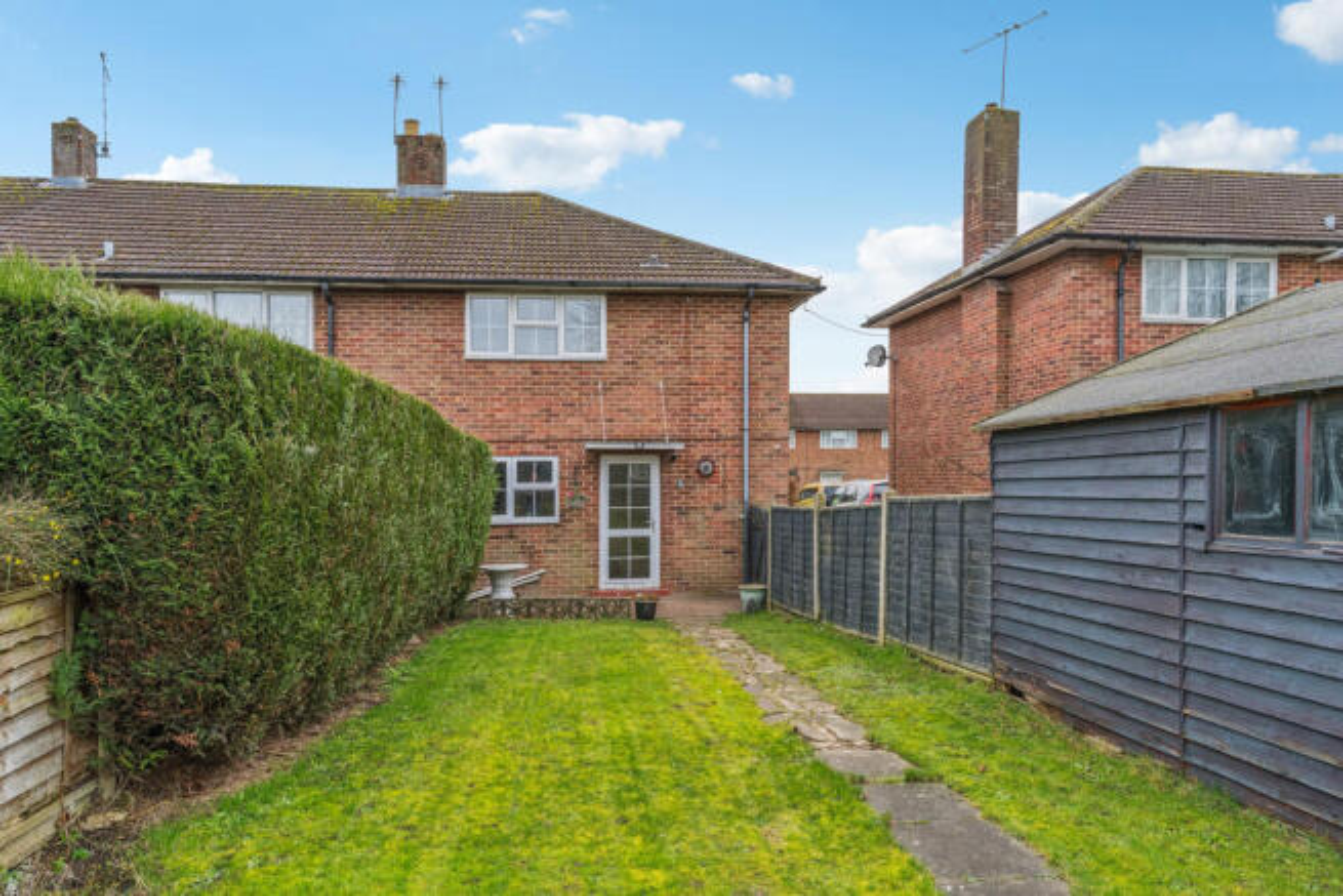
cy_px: 448
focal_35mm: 24
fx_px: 895
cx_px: 672
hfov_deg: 73.7
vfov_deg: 53.2
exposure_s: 1/320
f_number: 6.3
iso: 800
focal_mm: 24
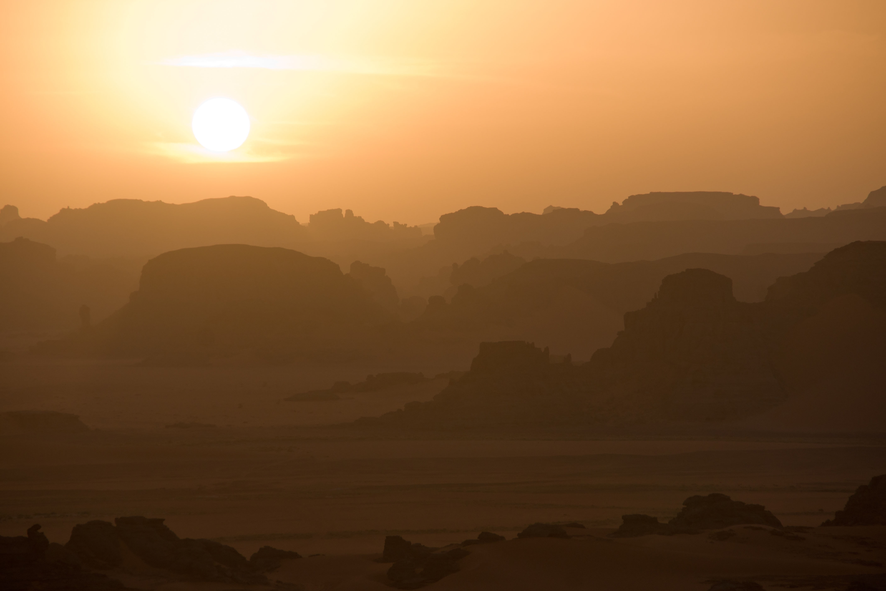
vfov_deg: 6.1
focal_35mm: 225
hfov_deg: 9.1
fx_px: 5537
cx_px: 443
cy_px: 296
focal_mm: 150
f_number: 7.1
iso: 200
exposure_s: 1/250
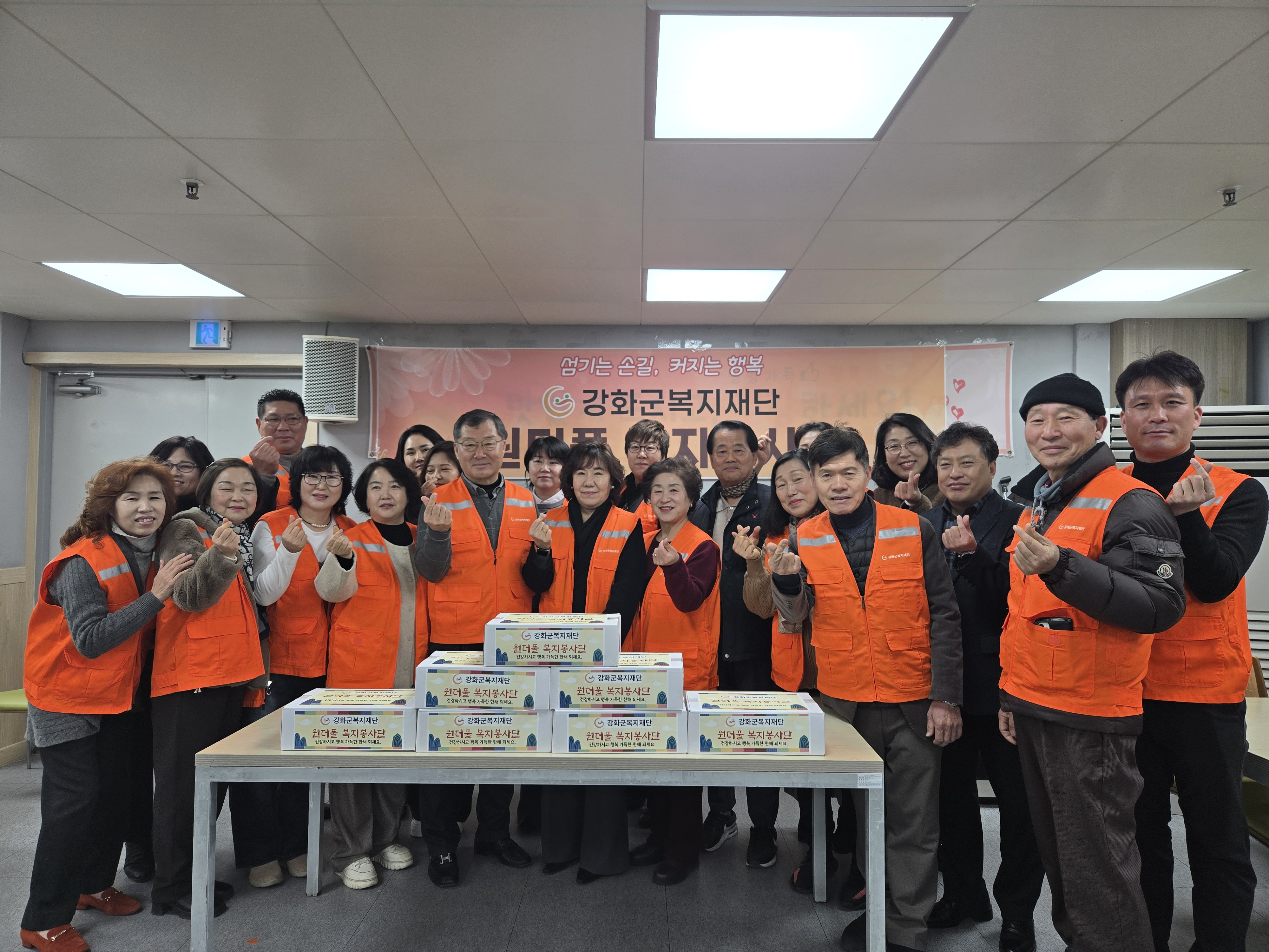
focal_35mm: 23
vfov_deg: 58.9
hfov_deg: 73.9
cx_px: 634
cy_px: 476
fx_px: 843
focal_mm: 5.4
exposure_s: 1/120
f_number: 1.8
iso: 32
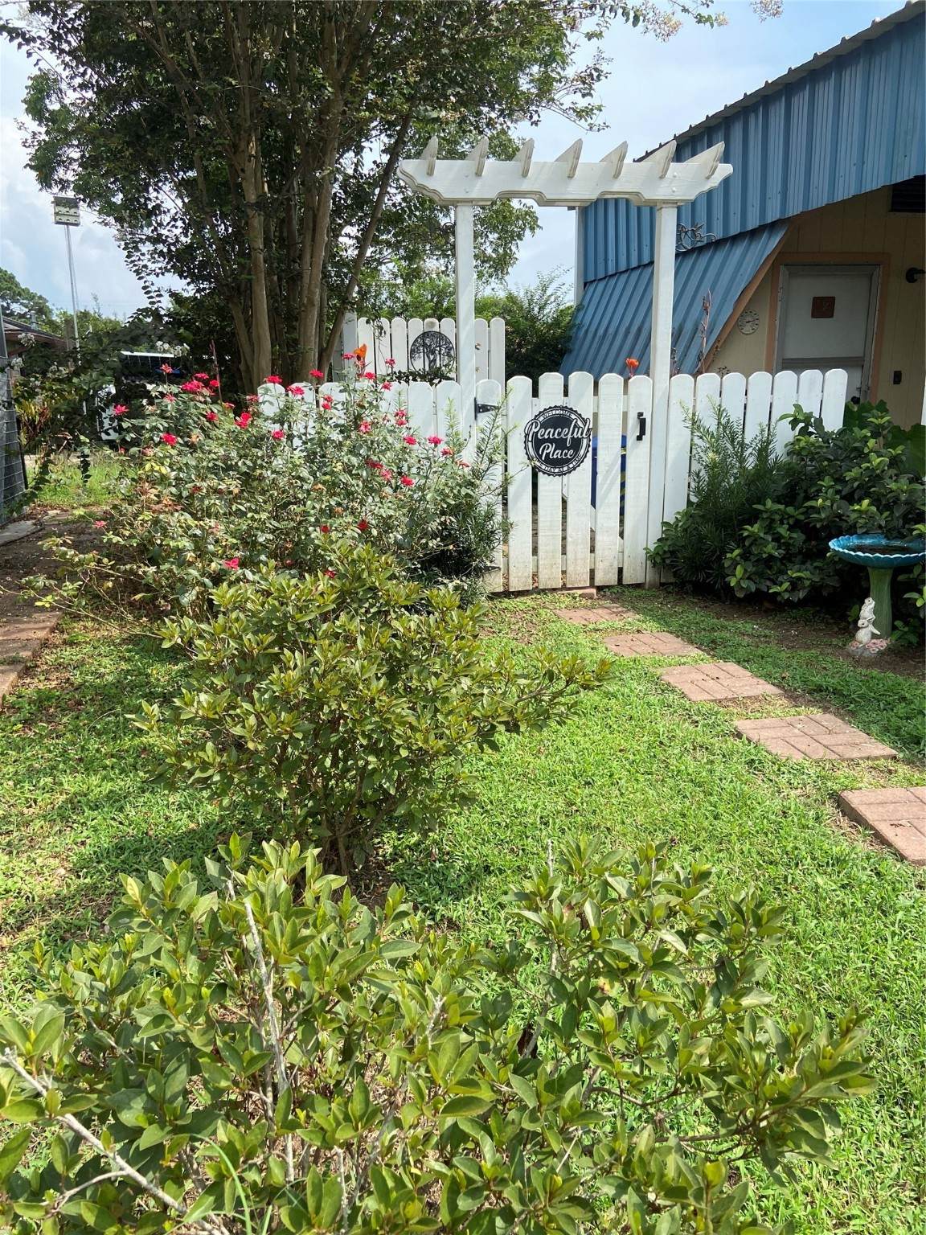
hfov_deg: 53.1
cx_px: 463
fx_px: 927
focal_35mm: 26
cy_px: 618
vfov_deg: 67.3
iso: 32
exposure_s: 1/1447
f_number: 1.8
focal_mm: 4.25
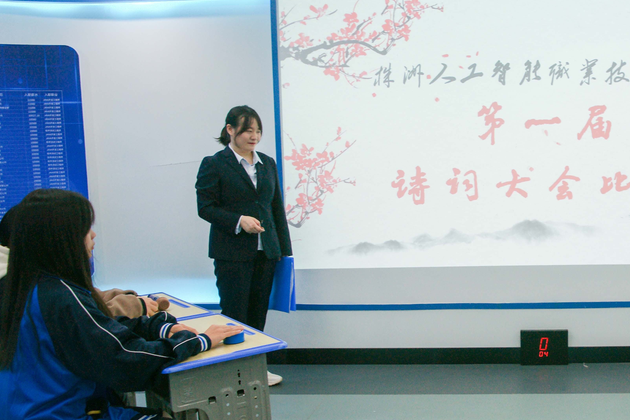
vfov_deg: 30.5
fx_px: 770
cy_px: 222
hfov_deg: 41.7
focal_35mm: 44
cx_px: 539
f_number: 4.5
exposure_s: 1/50
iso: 200
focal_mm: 24
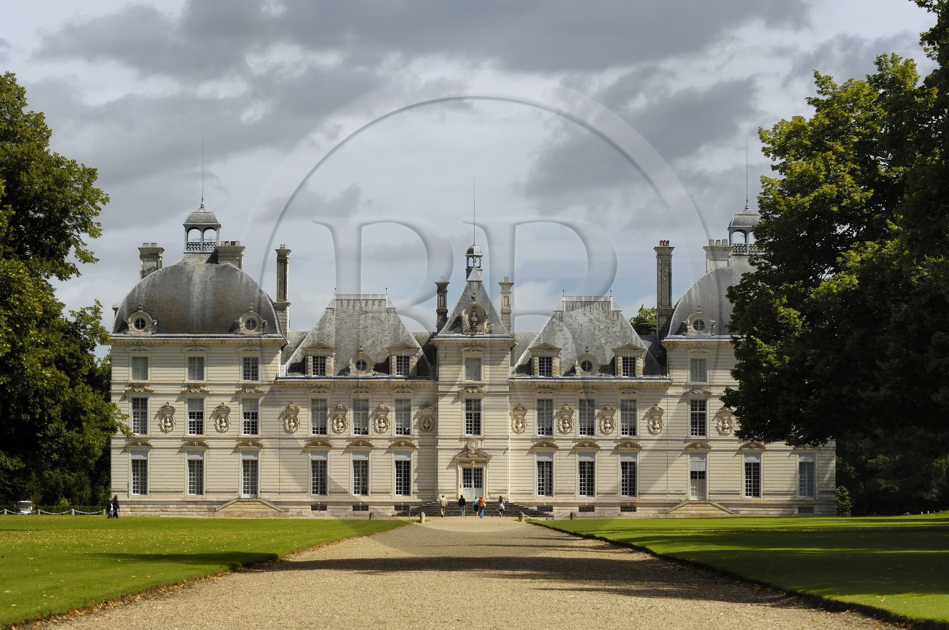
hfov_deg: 15.9
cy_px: 315
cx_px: 474
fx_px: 3396
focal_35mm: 129
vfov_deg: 10.6
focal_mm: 86
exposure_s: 1/160
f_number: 9.5
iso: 100
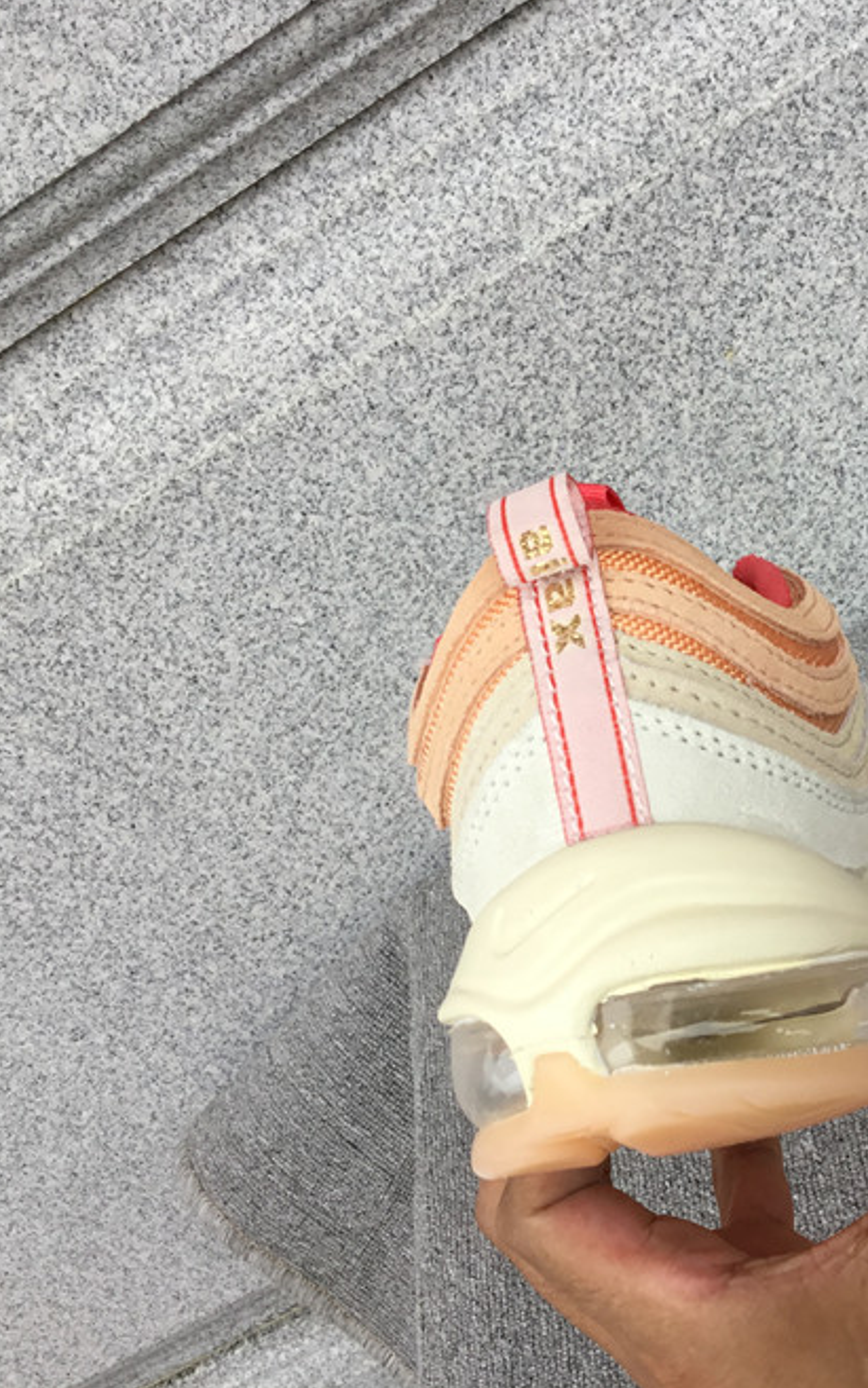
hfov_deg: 27.6
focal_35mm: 45
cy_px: 686
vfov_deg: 44.4
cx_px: 771
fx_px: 1702
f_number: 2.4
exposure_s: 1/171
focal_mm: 3.3
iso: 25
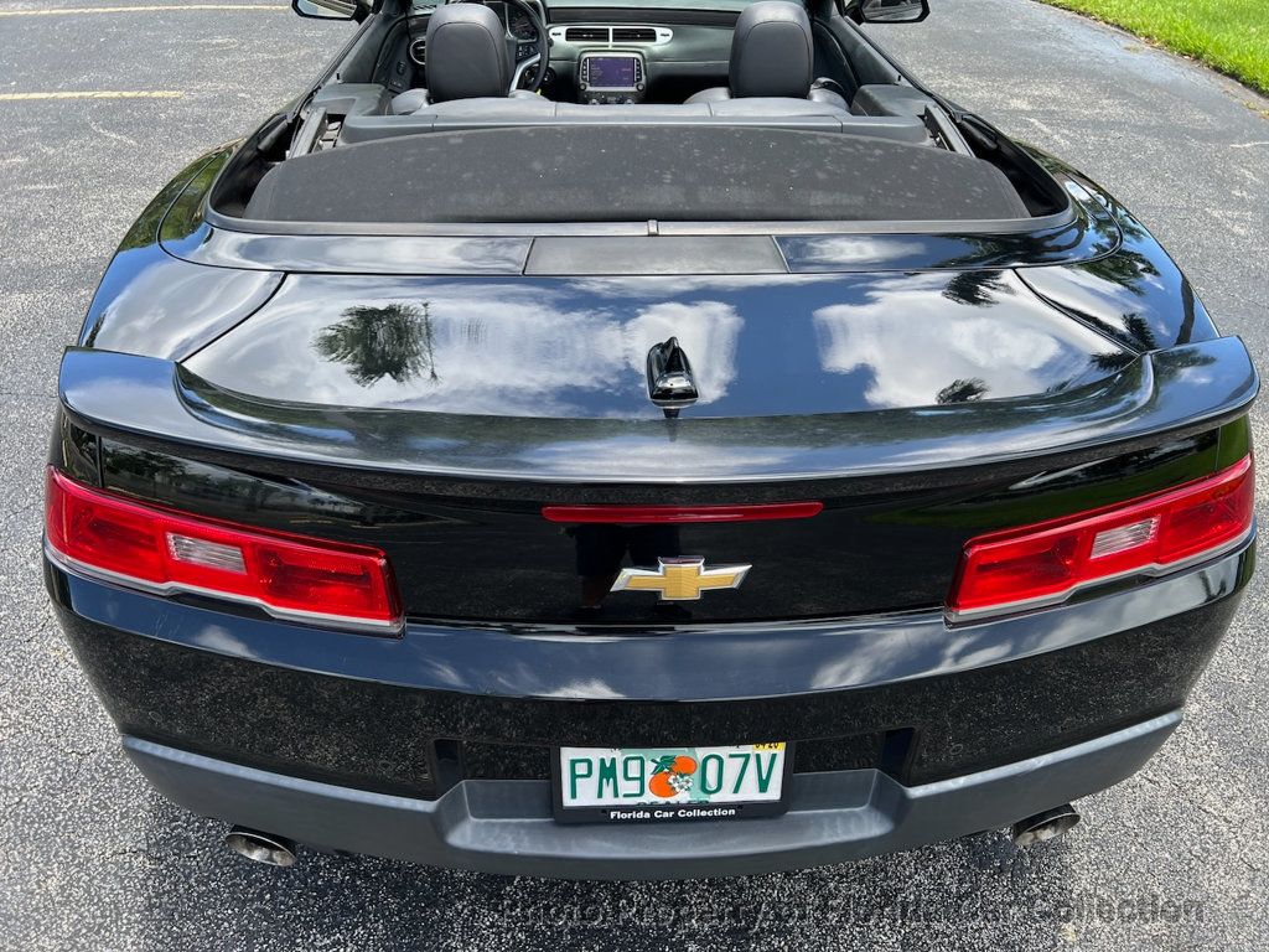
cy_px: 476
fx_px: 953
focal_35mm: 26
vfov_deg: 53.1
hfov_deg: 67.3
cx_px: 634
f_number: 1.5
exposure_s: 1/743
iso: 50
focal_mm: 5.7
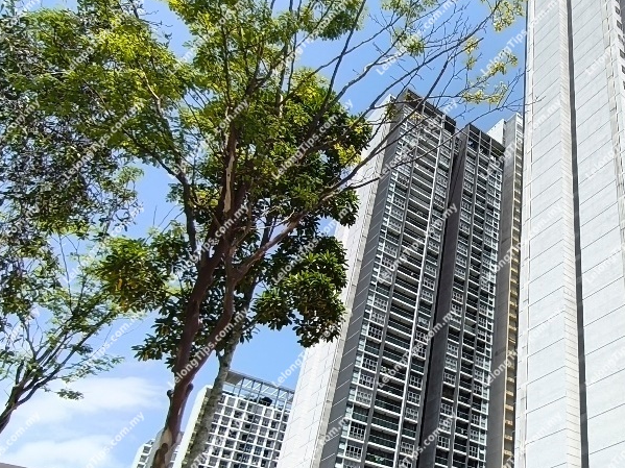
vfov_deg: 44.0
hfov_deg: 52.8
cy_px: 273
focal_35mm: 32
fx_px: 578
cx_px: 509
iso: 50
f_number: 2.2
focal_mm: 1.65
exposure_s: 1/1569
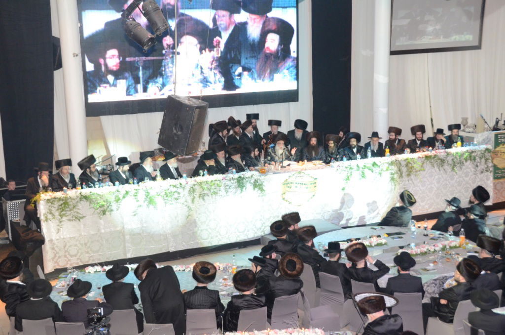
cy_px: 168
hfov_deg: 37.9
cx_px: 252
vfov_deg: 25.6
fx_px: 735
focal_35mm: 52
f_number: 5.6
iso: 2500
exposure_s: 1/80
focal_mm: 35
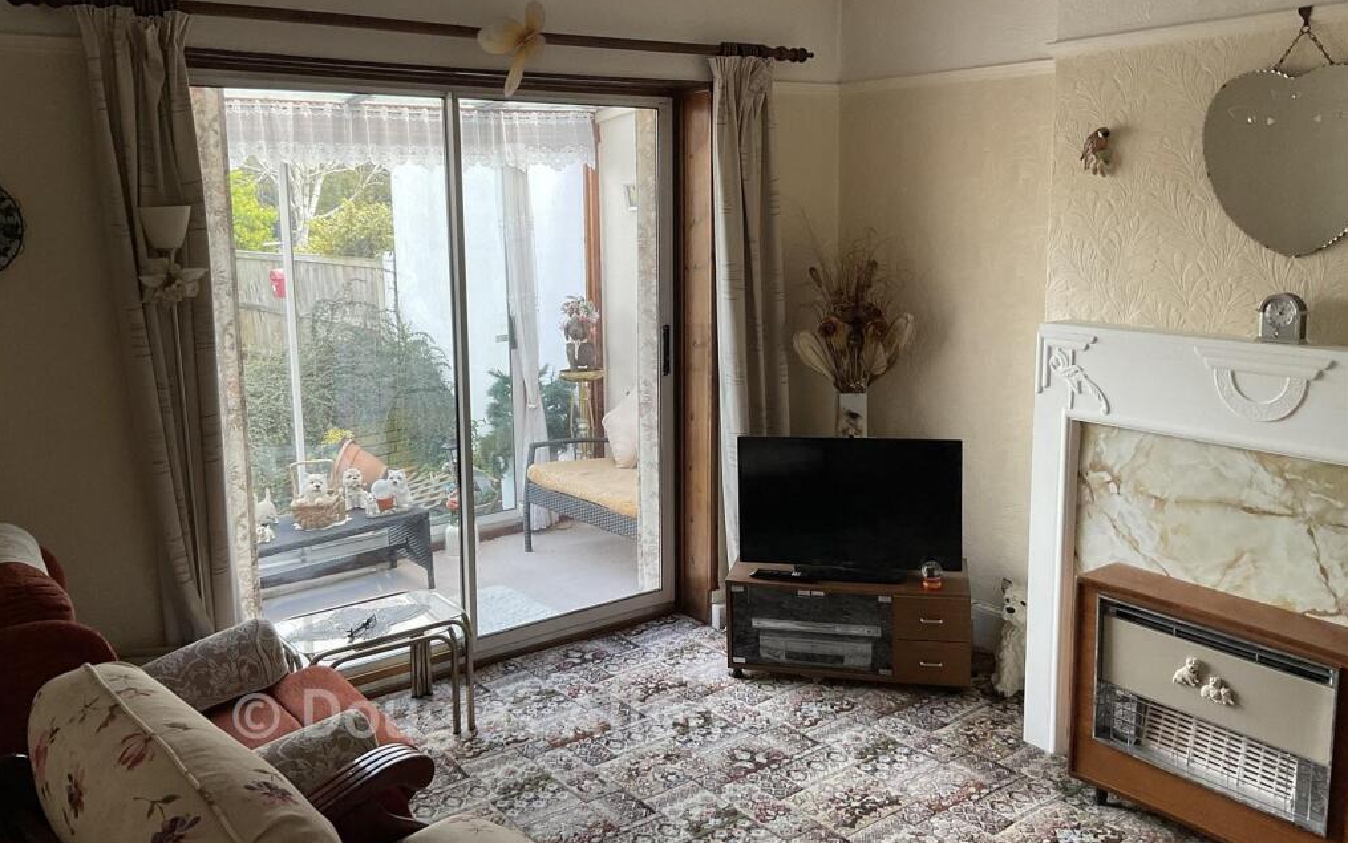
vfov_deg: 40.5
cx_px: 673
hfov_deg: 61.2
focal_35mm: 31
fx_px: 1139
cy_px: 365
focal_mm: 3
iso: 64
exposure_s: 1/122
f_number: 1.8
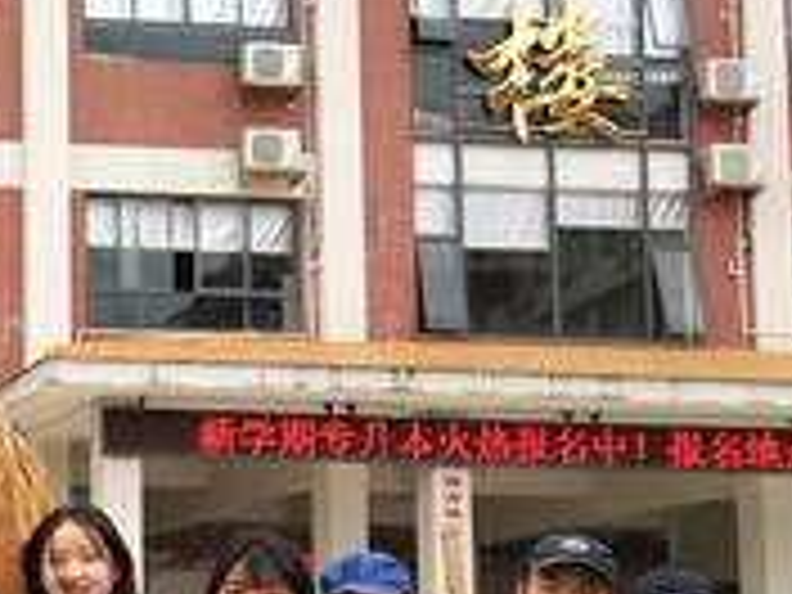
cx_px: -374
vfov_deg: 13.2
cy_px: 556
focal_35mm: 111
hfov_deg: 16.3
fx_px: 2540
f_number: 1.8
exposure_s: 1/421
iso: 50
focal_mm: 3.95
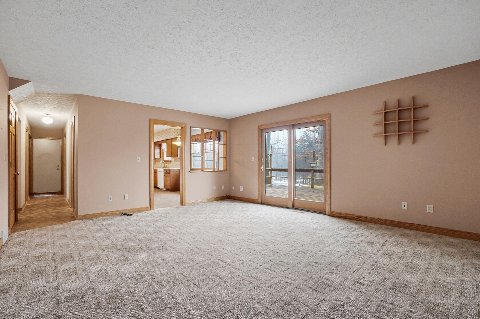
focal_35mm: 15
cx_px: 240
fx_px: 200
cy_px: 160
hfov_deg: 100.5
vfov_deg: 77.2
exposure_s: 1/100
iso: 100
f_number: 4
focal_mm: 10
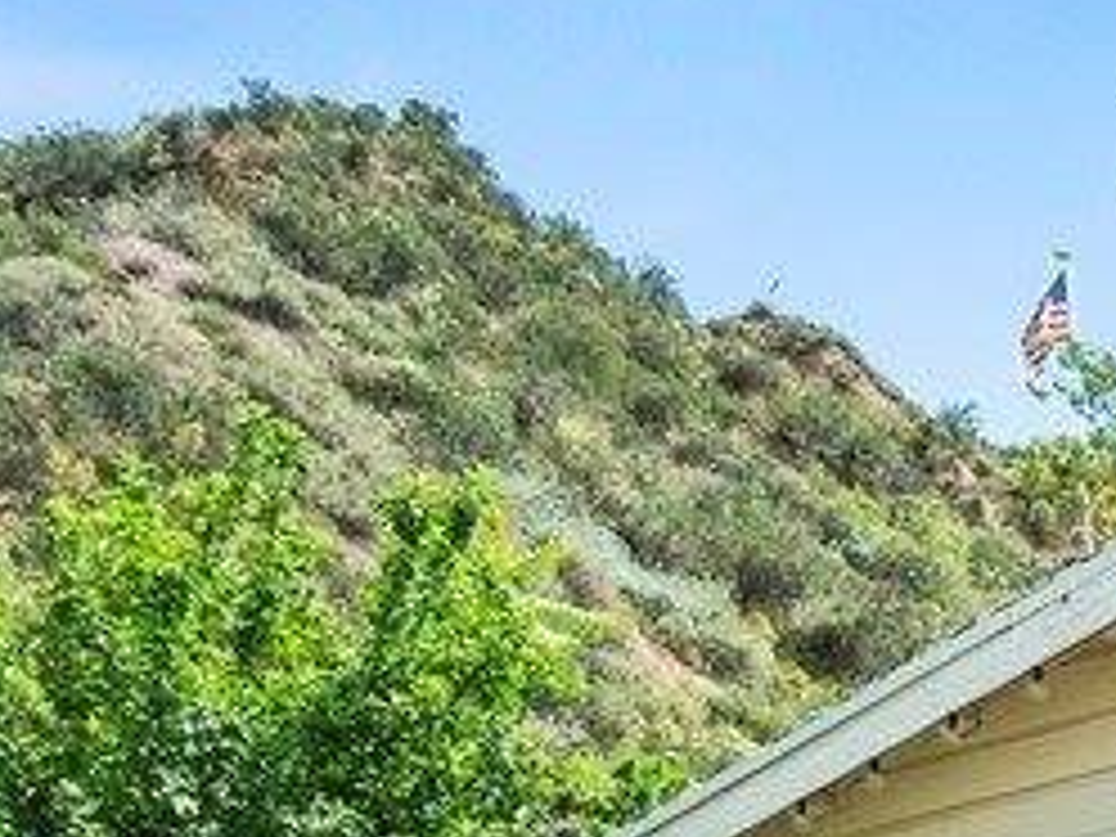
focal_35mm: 66
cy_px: 1377
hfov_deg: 22.1
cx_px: 1836
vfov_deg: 18.7
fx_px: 2128
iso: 250
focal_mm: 8
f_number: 8
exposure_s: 1/250
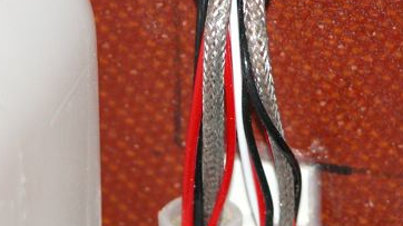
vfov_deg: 2.4
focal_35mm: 513
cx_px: 275
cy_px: 76
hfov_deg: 4.2
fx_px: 5478
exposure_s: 1/125
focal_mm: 67.7
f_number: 4.2
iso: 200
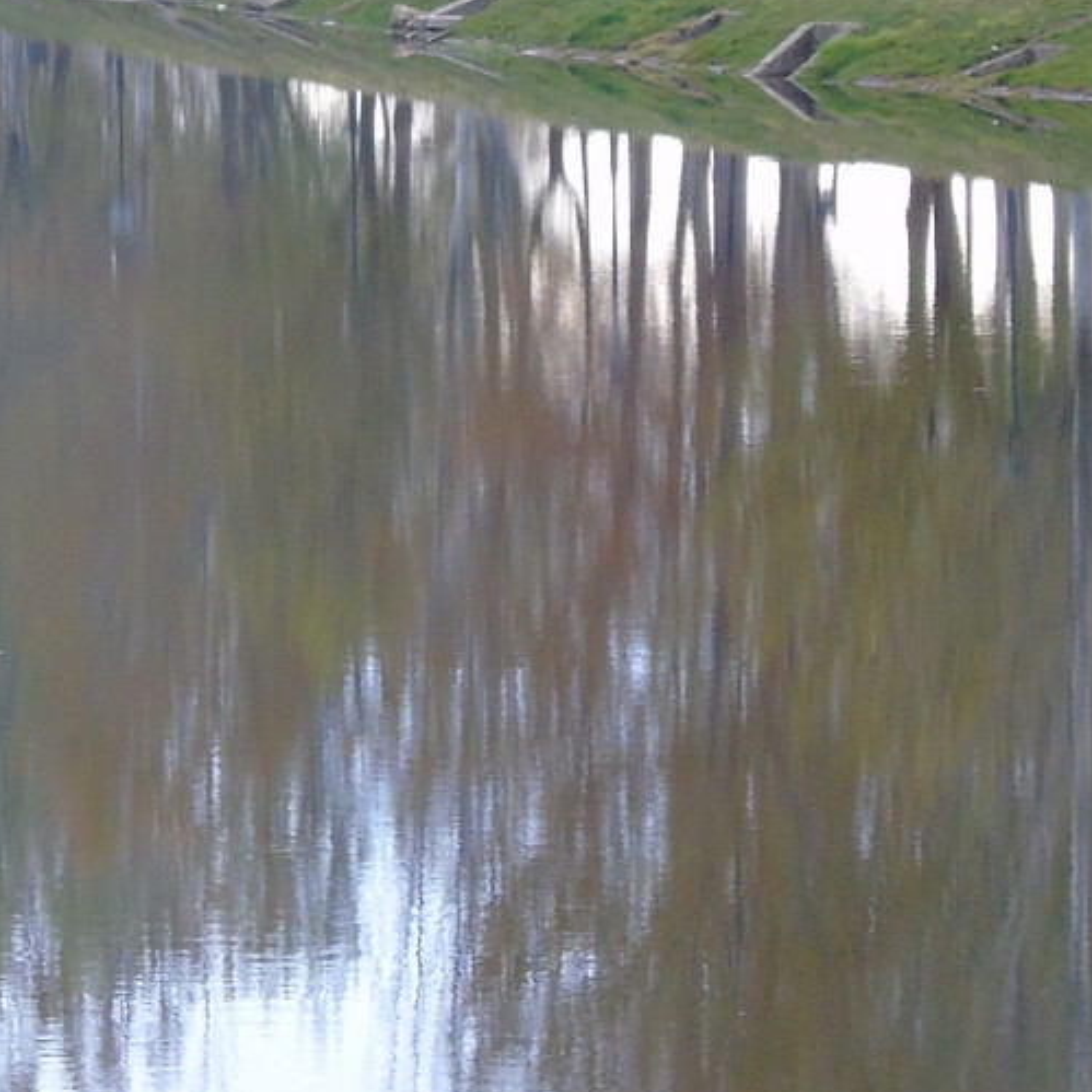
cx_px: 239
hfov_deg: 4.8
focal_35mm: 367
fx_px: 13098
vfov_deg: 4.8
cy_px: 162
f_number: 4.9
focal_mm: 29
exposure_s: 1/80
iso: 400
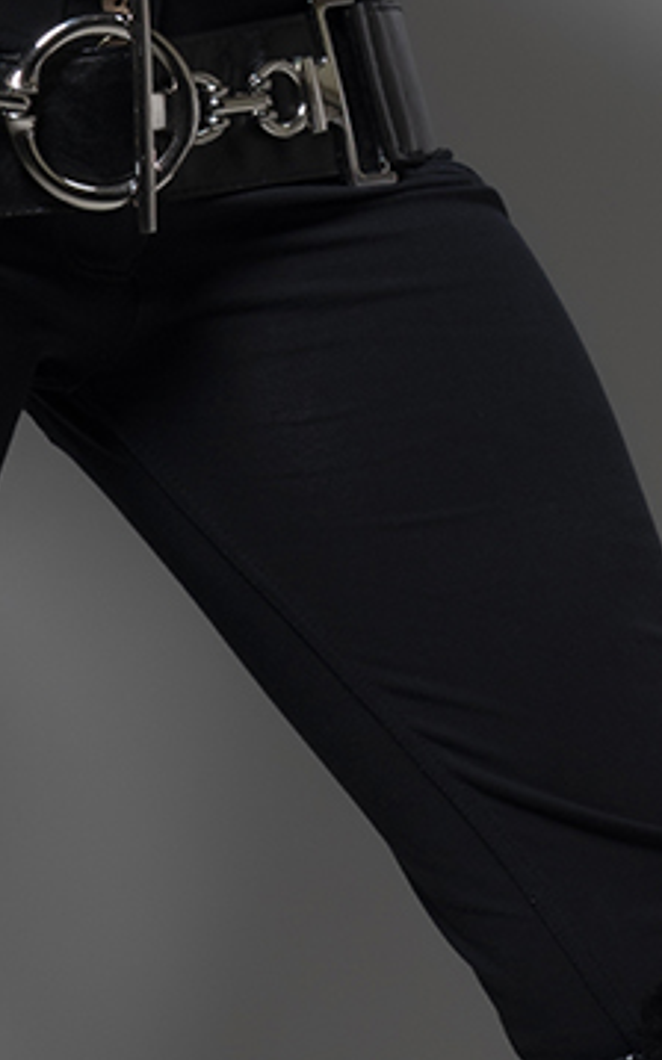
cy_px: 207
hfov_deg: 6.0
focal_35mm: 218
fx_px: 6301
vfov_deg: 9.6
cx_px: 439
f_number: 5.6
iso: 50
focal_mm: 48
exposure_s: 1/200
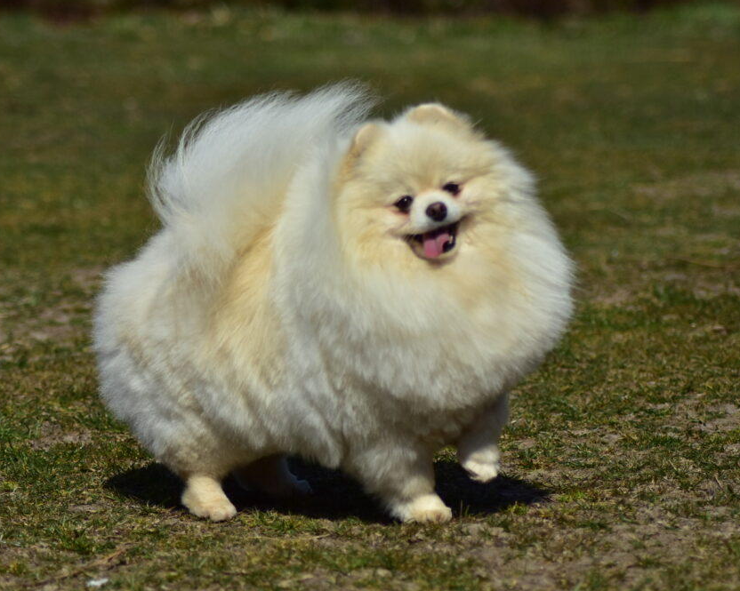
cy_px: 291
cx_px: 376
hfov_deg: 12.4
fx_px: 3415
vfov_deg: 9.9
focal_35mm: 156
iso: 200
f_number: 4.2
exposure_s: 1/8000
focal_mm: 90
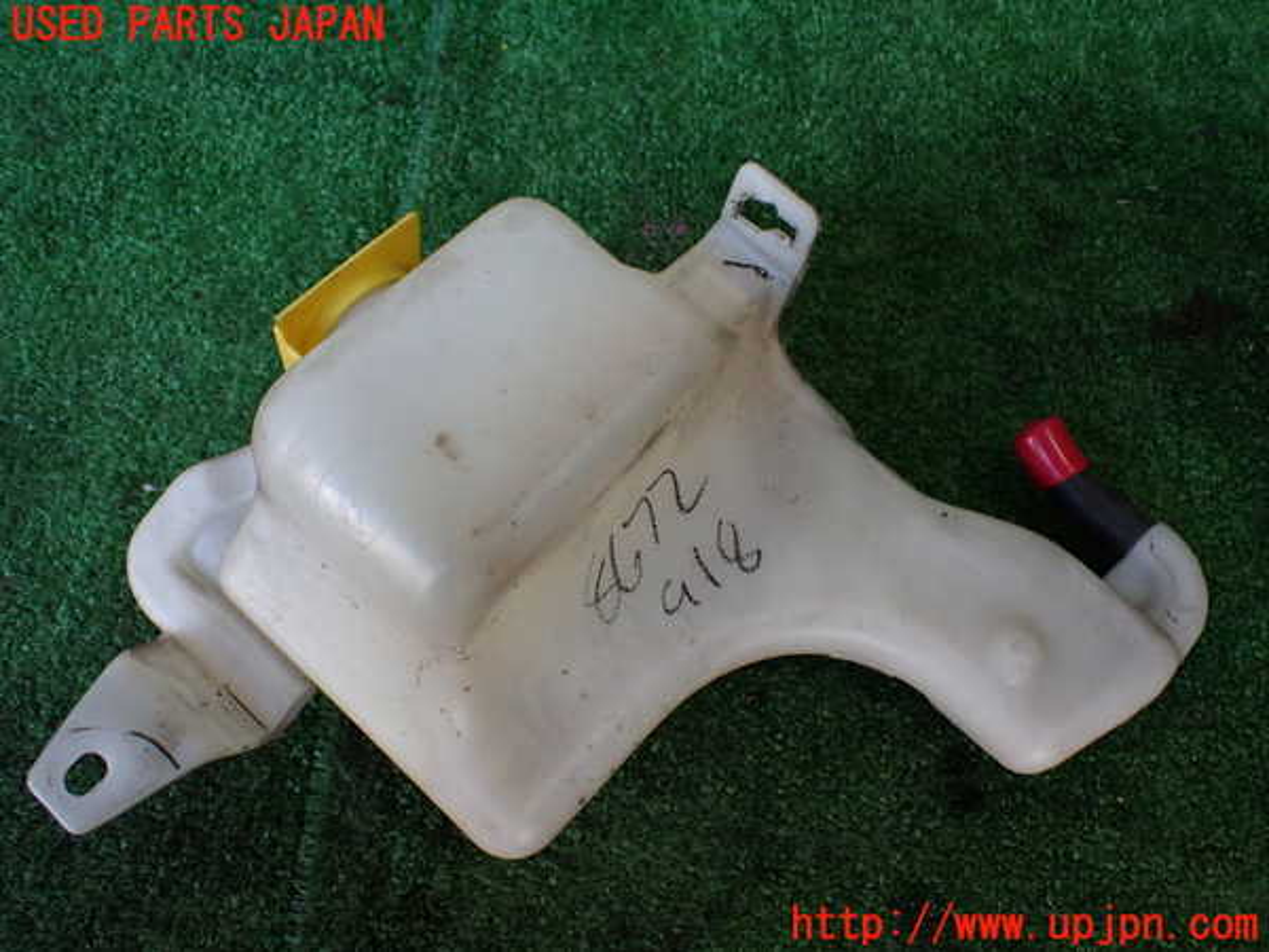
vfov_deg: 46.8
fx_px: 1100
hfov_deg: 60.0
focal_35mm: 30
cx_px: 634
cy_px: 476
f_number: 2.3
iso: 320
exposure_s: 1/125
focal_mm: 5.4
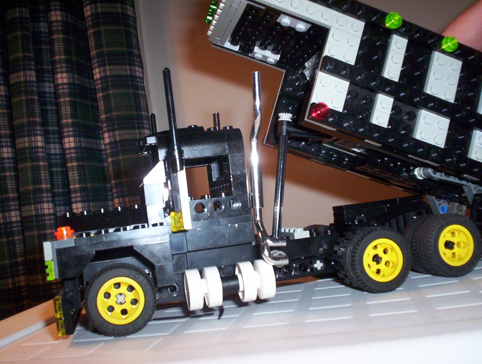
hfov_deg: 48.9
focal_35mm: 38
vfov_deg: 37.9
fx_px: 530
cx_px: 241
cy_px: 182
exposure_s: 1/60
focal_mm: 4.99
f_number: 4.5
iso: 140
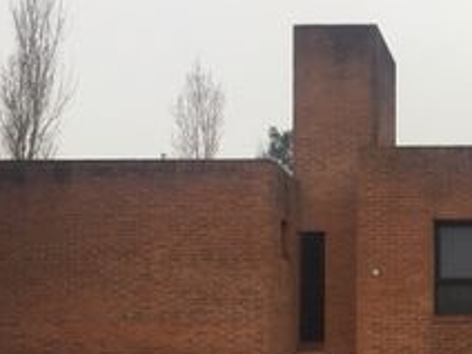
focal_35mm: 82
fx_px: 1118
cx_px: 537
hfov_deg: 22.3
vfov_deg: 17.2
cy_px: 423
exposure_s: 1/225
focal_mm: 4.15
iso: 32
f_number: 2.2
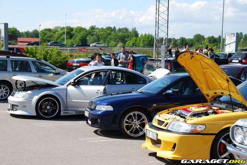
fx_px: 515
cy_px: 82
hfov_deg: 27.0
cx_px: 124
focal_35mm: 75
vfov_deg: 18.2
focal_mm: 50
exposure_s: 1/200
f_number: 8
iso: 100
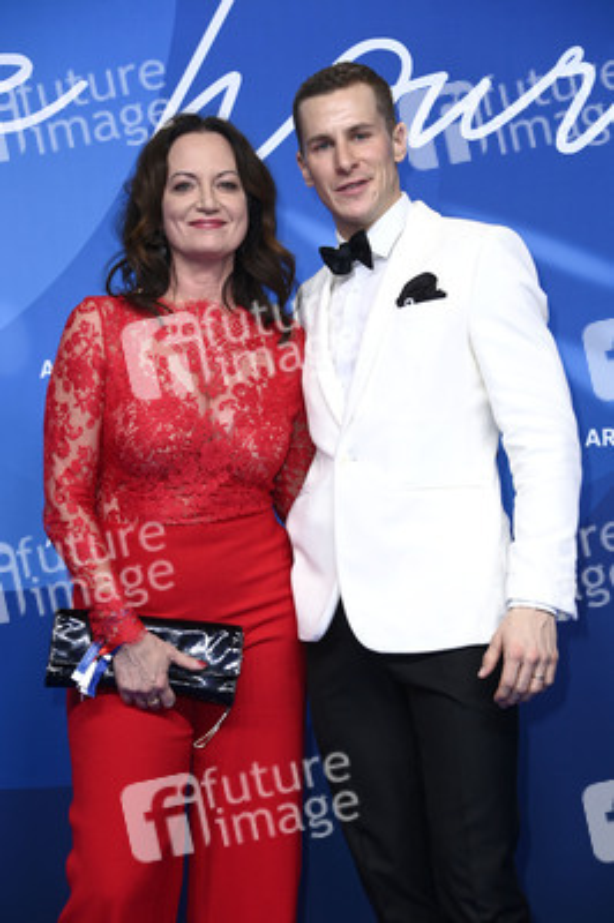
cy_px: 462
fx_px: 2511
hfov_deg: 13.9
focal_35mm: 98
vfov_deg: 20.8
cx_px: 307
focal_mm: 98
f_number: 5.6
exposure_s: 1/250
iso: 1250
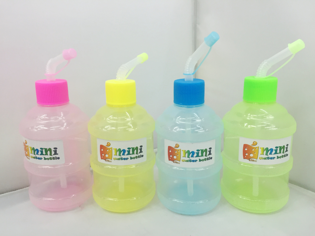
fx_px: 264
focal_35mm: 29
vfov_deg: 48.2
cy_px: 118
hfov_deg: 61.7
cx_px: 158
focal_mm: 4.15
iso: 80
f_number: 2.2
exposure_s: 1/33
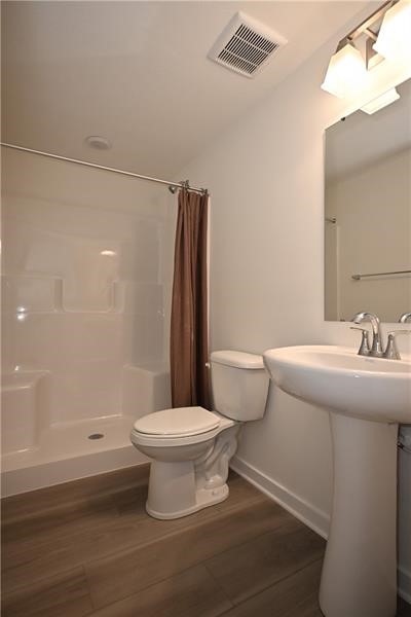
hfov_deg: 65.2
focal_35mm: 19
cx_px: 206
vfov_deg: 87.7
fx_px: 321
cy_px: 308
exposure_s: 1/60
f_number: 4
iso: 360
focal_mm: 12.5
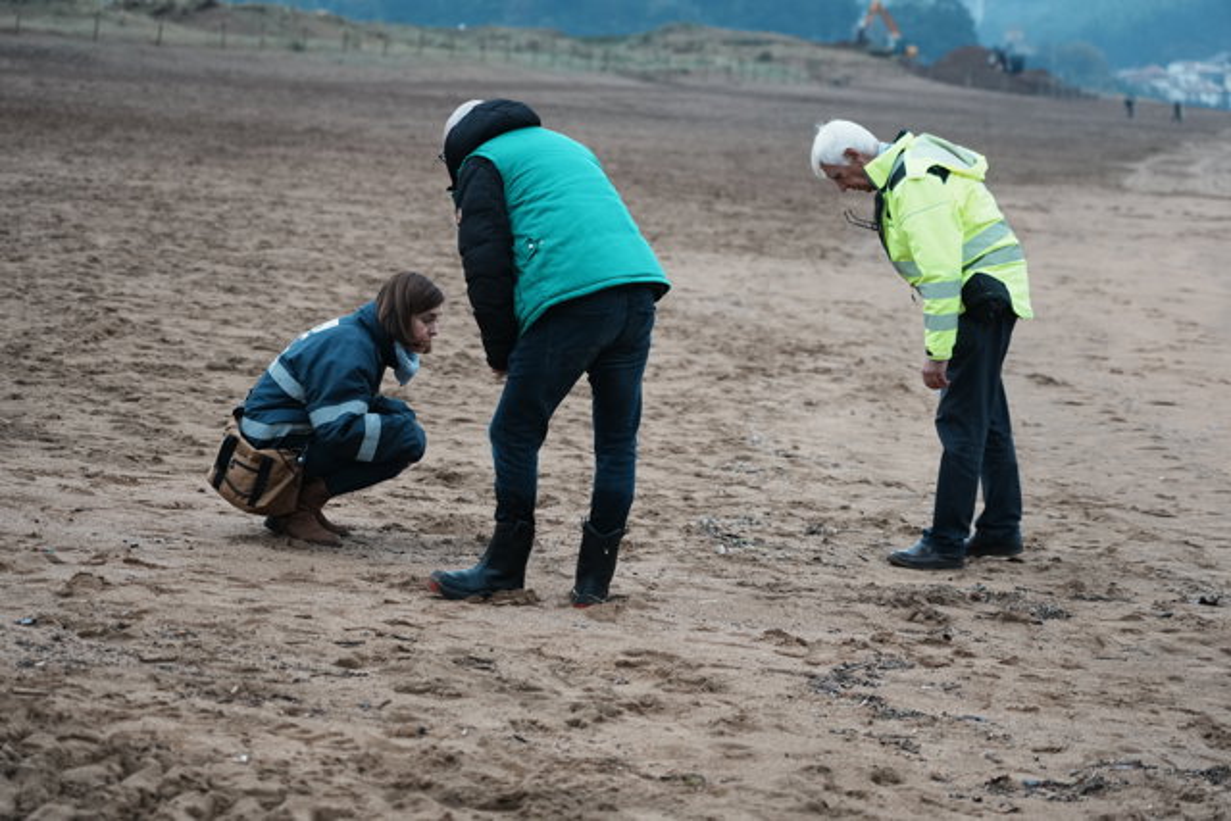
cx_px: 616
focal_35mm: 105
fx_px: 3591
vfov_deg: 13.0
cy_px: 410
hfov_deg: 19.5
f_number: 4
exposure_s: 1/1000
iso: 1250
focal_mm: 105
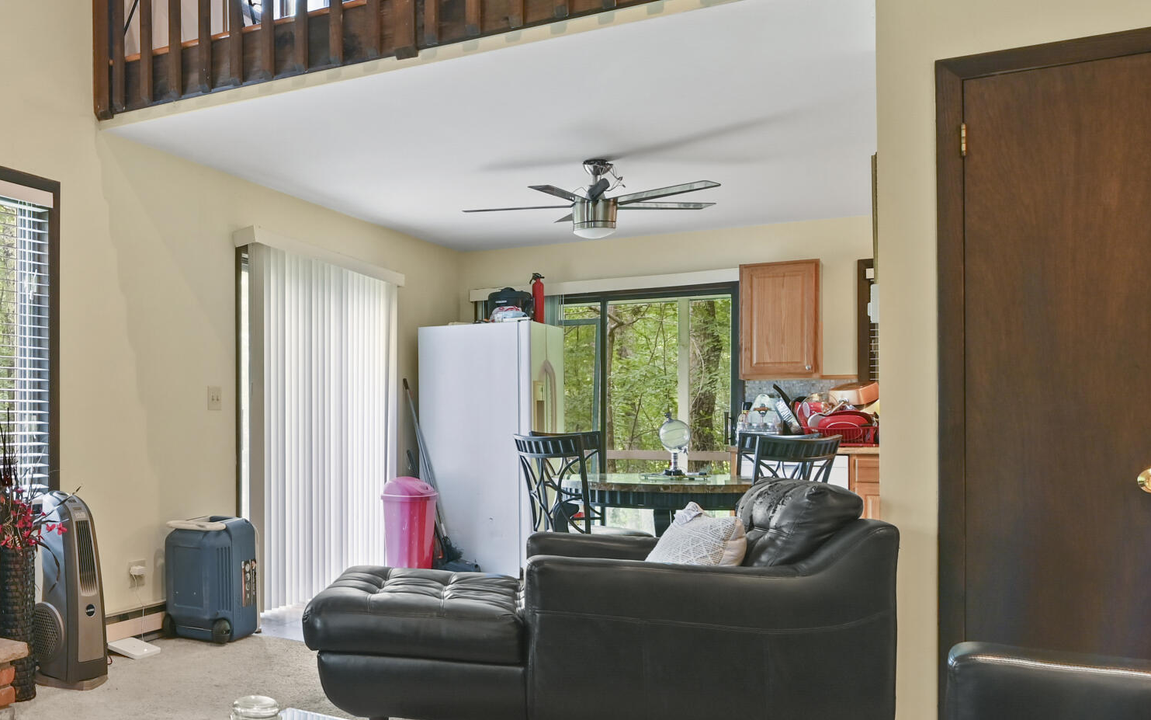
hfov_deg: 52.1
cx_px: 144
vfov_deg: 38.3
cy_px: 405
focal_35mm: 33
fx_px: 1035
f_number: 8
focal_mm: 16
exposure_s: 1
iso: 400
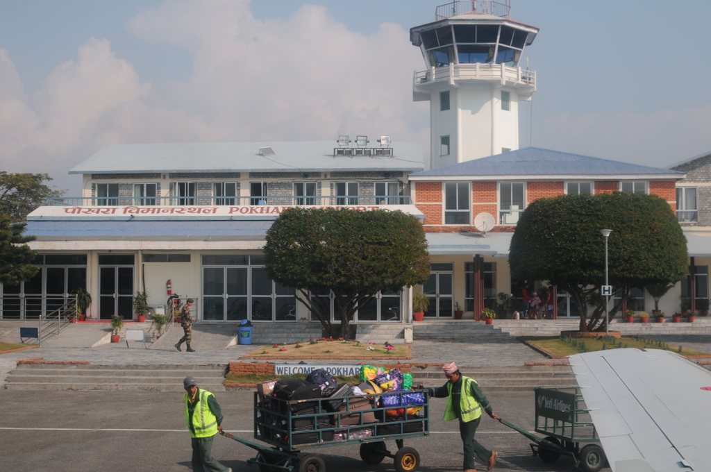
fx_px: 1036
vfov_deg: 25.7
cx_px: 356
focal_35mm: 52
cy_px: 236
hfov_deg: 37.9
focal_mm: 35
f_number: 5.6
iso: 200
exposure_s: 1/125
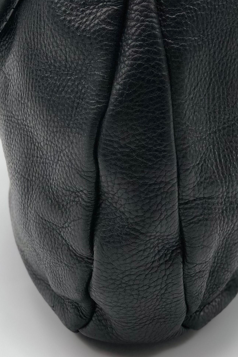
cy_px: 38
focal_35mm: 124
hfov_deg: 11.1
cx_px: 140
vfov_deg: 16.3
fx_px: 1230
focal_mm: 6.6
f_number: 2.8
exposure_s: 1/60
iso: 20
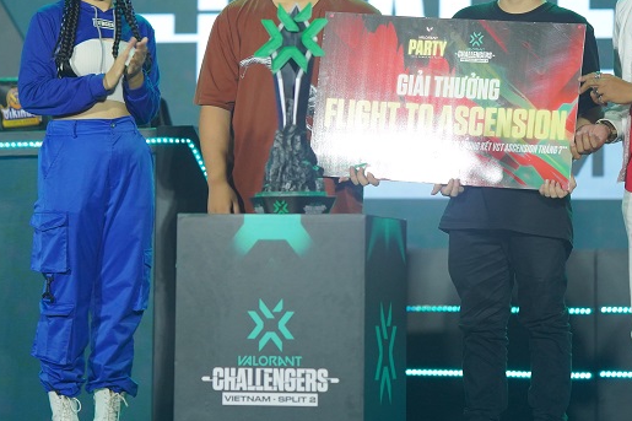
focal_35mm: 198
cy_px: 52
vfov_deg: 6.9
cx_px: 323
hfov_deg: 10.4
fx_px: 3475
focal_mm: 85
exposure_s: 1/200
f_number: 1.4
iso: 1000
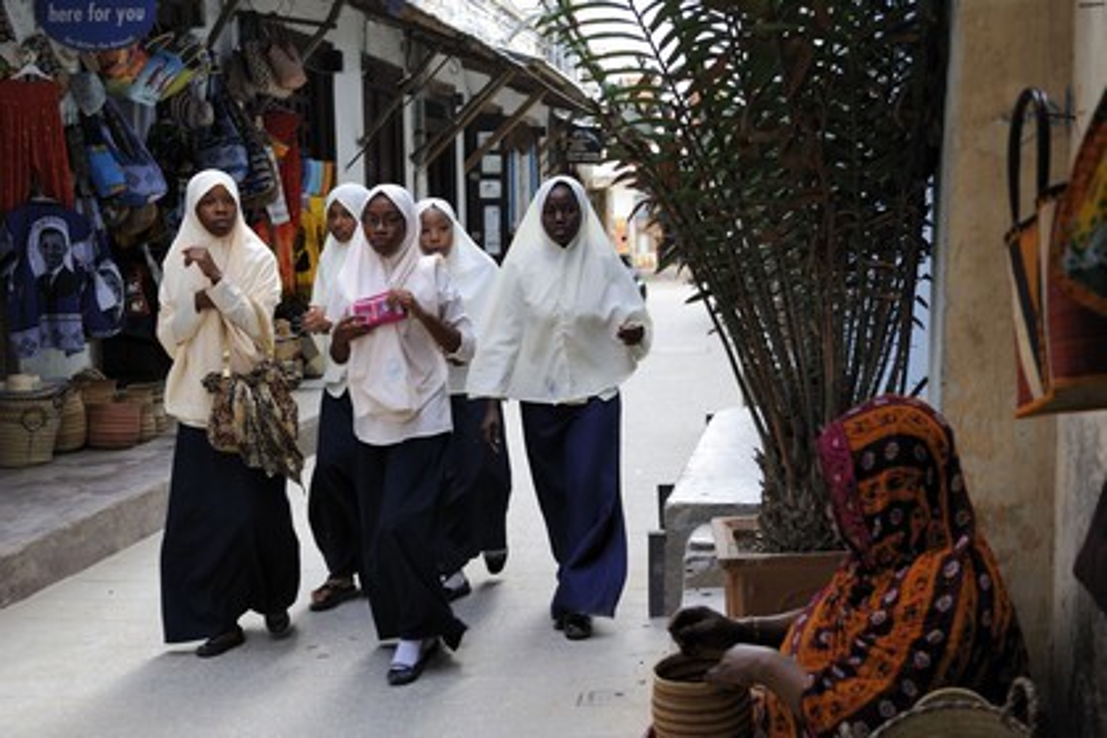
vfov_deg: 26.0
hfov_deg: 38.2
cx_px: 554
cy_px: 369
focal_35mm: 52
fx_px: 1599
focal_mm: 52
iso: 400
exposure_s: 1/160
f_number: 4
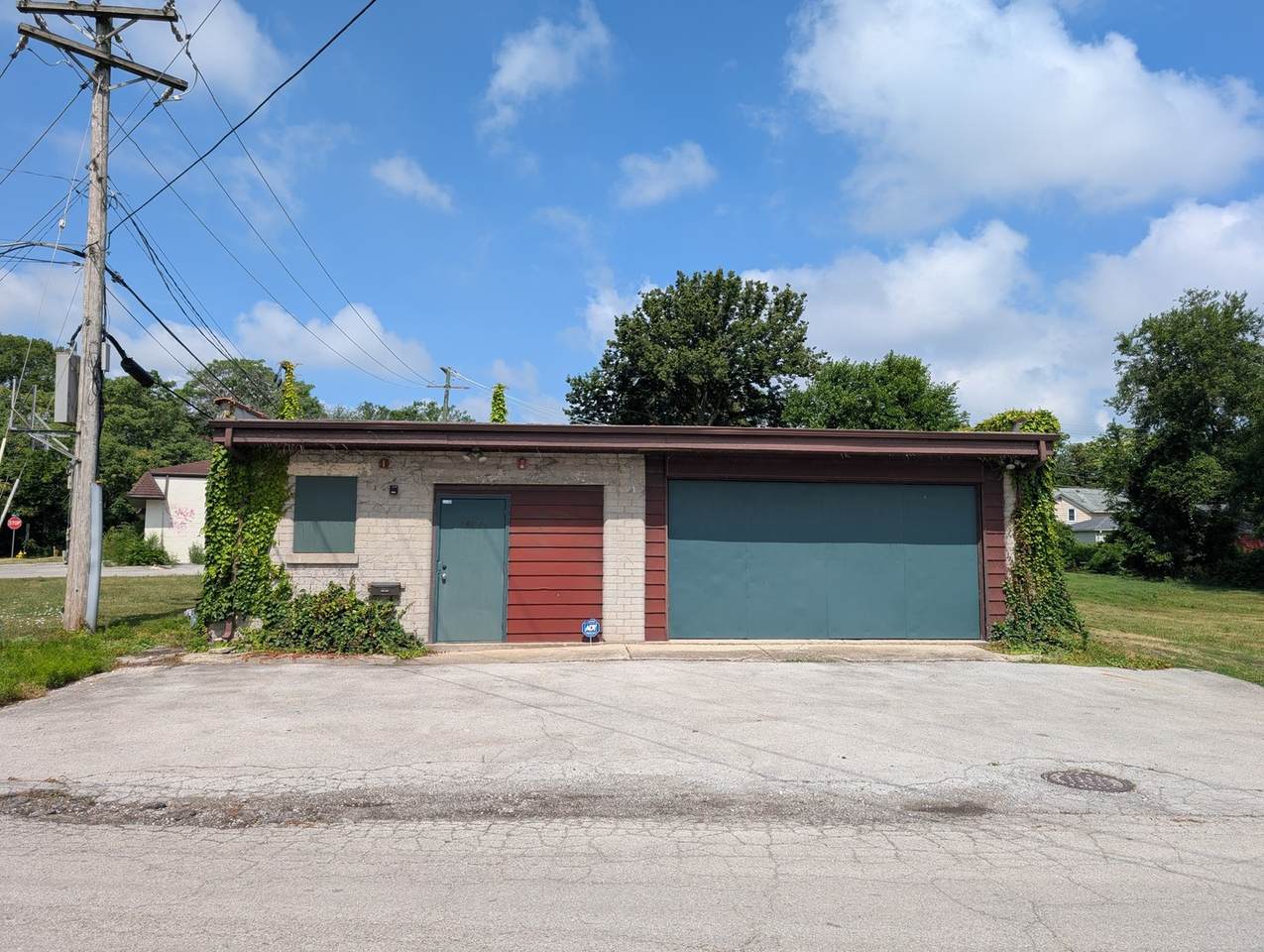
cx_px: 632
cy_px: 476
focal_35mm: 24
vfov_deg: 56.9
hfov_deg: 71.5
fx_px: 878
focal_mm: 6.9
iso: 22
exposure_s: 1/1302
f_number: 1.68
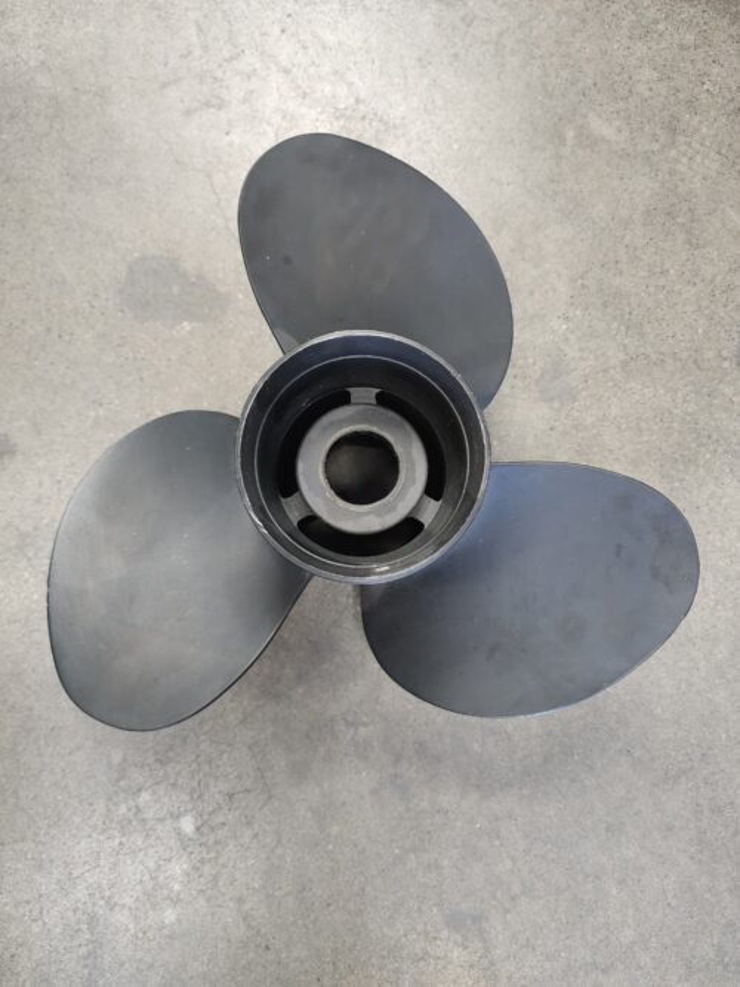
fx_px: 656
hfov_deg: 58.9
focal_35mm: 23
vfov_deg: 73.9
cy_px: 494
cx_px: 370
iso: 640
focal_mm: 6.4
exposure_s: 1/120
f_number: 1.8
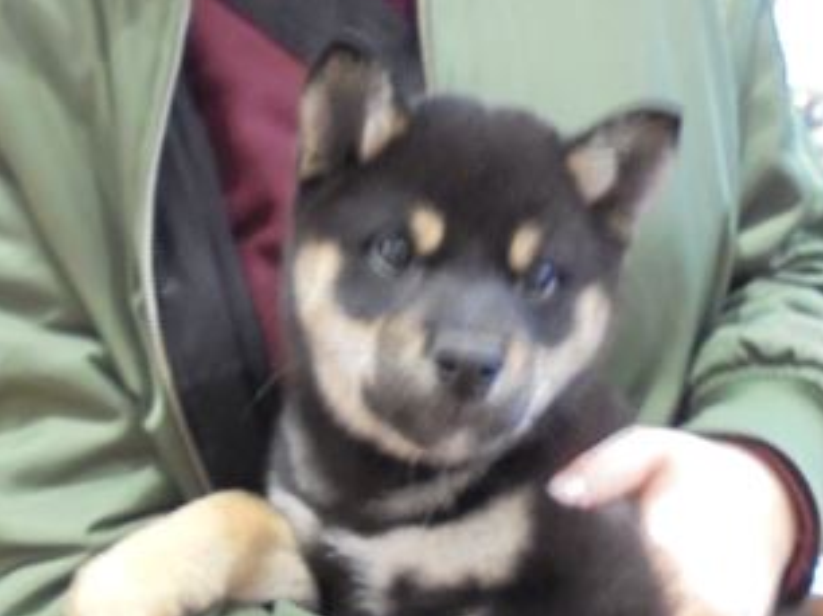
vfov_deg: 28.4
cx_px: 328
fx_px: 1212
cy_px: 387
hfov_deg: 37.4
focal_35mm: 51
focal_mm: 4.6
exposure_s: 1/8
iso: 400
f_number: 3.5
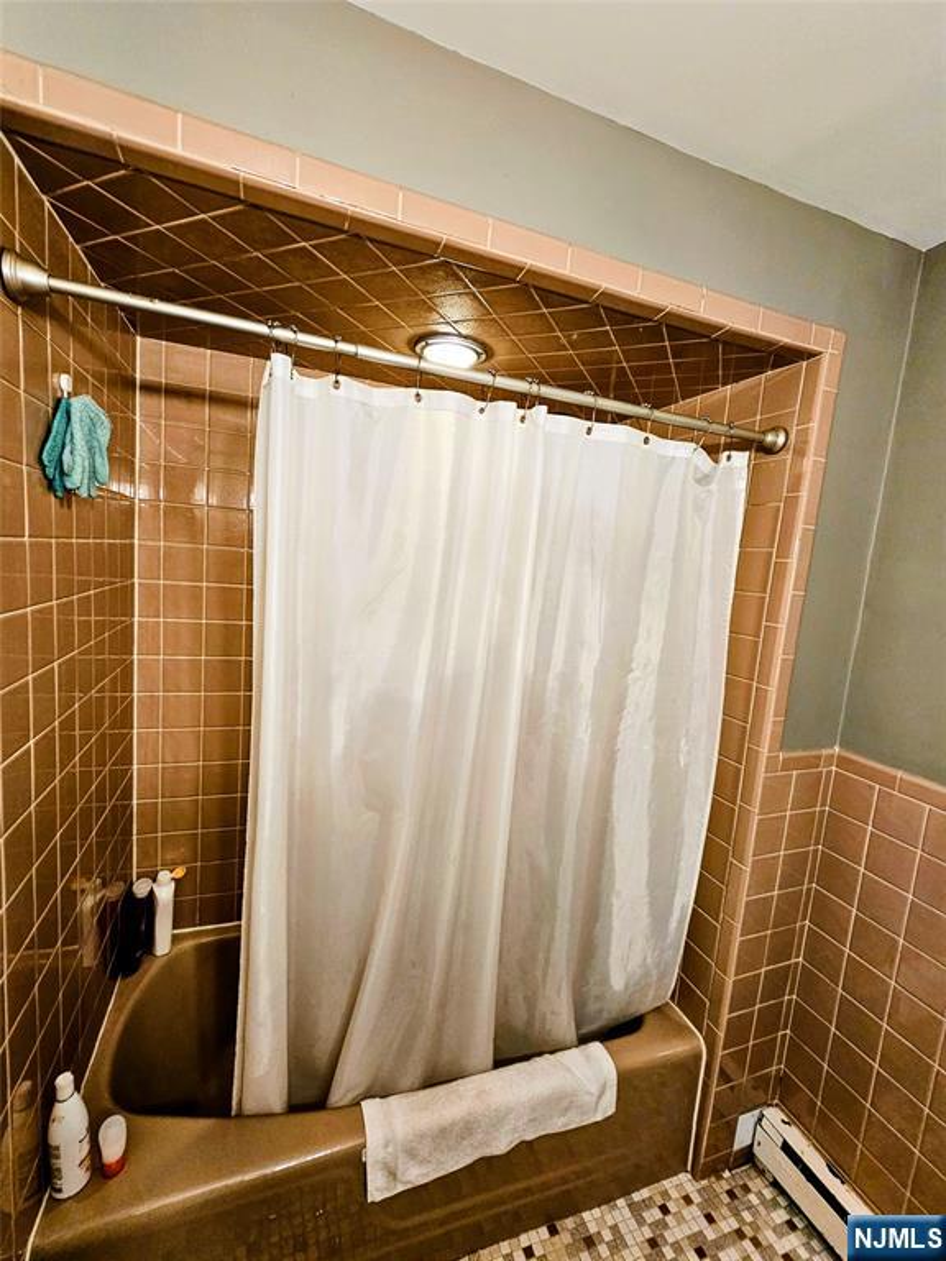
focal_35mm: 13
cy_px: 630
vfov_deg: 106.2
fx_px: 474
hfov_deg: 89.9
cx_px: 473
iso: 160
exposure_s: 1/60
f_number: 2.2
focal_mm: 2.2
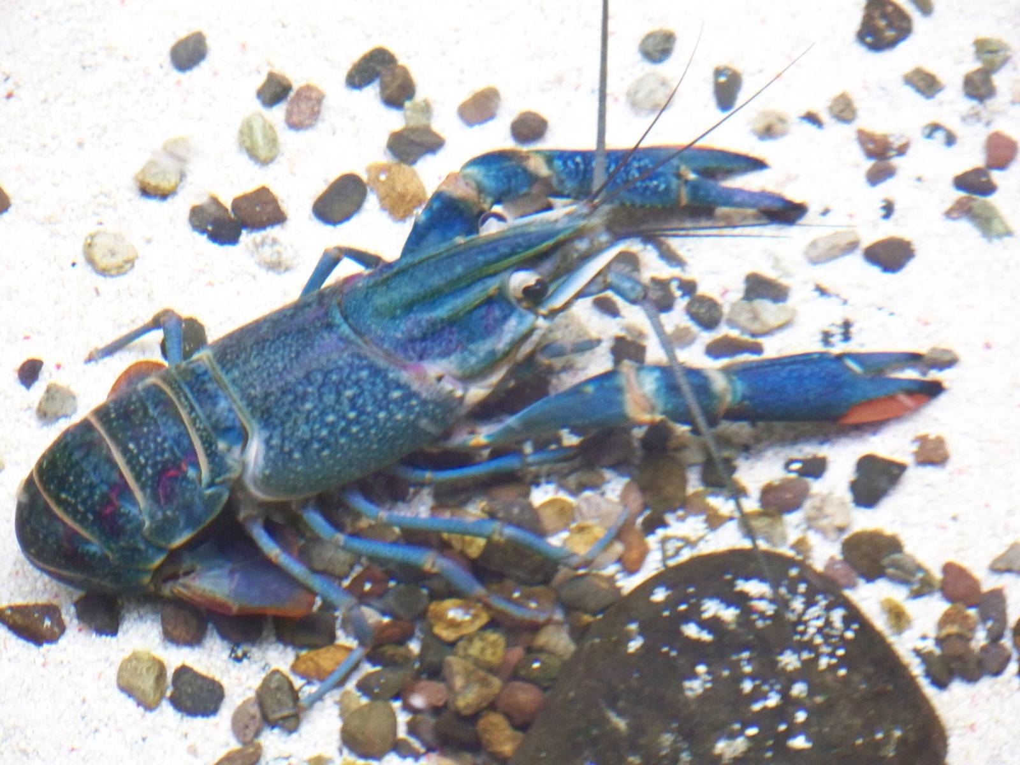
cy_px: 382
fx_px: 7661
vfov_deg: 5.7
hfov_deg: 7.6
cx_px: 510
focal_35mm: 260
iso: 400
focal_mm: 42.1
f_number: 3.6
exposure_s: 1/13
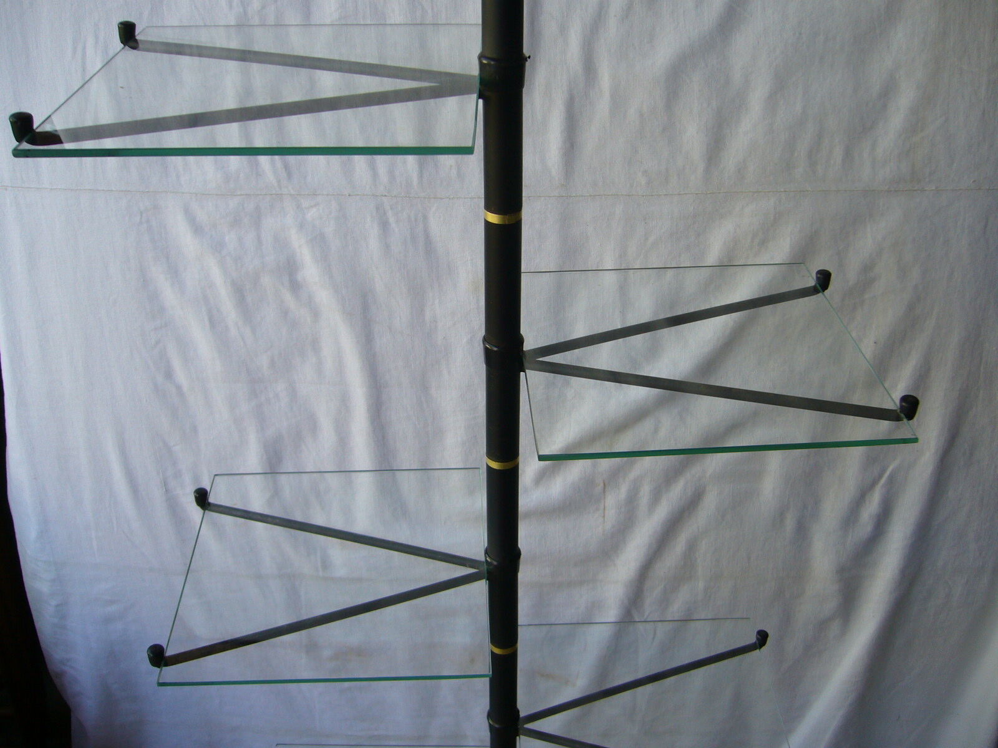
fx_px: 1009
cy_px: 374
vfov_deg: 40.7
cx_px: 499
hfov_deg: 52.6
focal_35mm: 35
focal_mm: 5.8
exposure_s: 1/80
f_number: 2.8
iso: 80
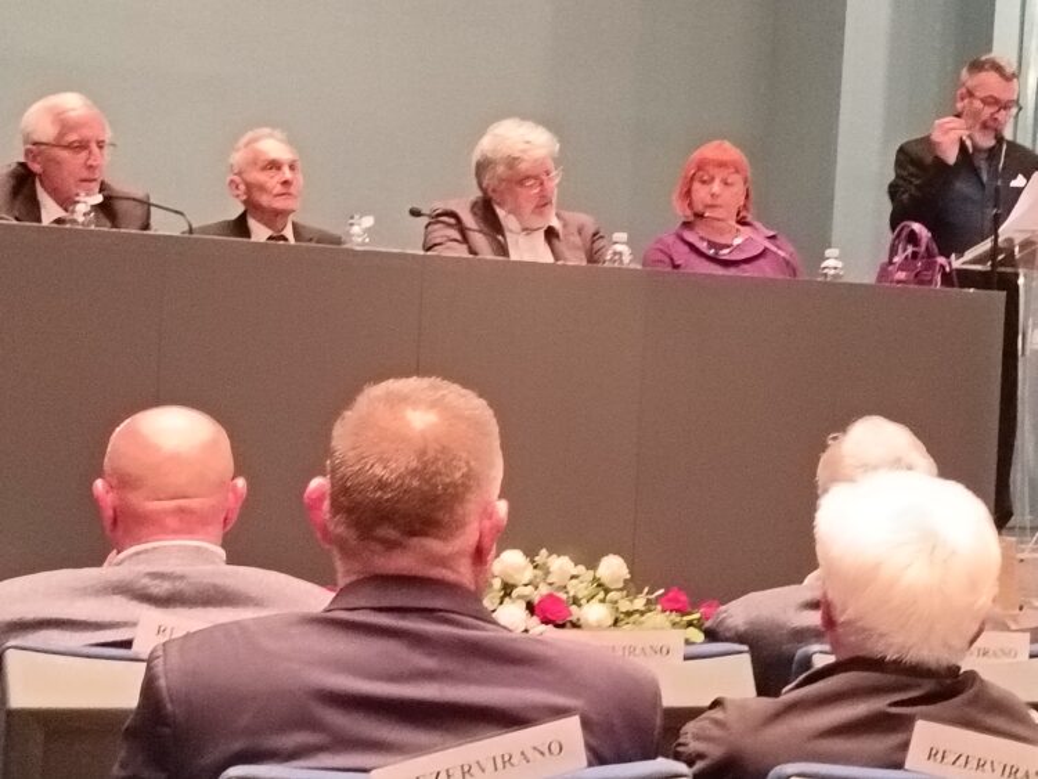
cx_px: 519
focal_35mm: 75
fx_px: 2250
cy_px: 390
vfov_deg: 19.6
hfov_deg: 26.0
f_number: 1.75
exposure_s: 1/25
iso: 2802
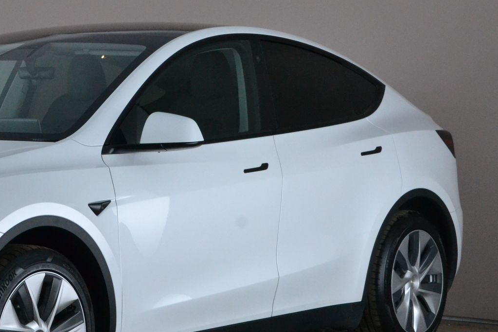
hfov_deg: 15.3
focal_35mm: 132
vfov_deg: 10.4
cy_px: 221
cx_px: 36
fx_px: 1826
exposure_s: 1/50
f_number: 11
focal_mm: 44
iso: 2000
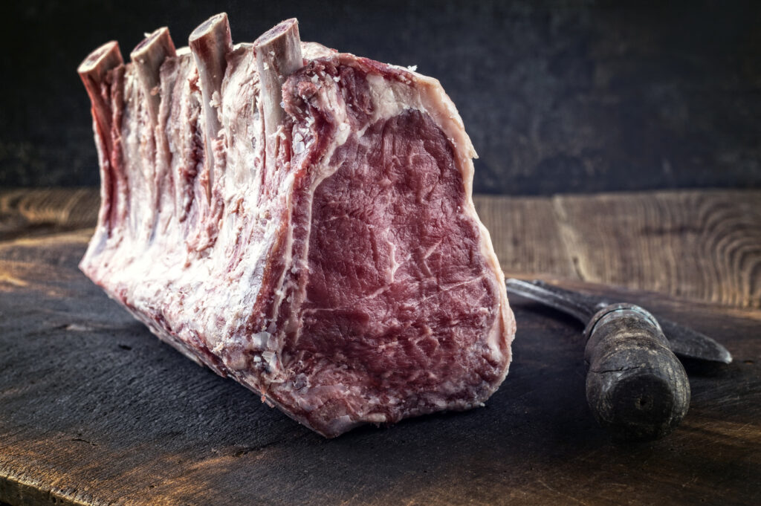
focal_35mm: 75
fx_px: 1584
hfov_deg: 27.0
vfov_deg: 18.2
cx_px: 380
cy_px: 253
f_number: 8
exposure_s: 1/125
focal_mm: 50
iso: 100
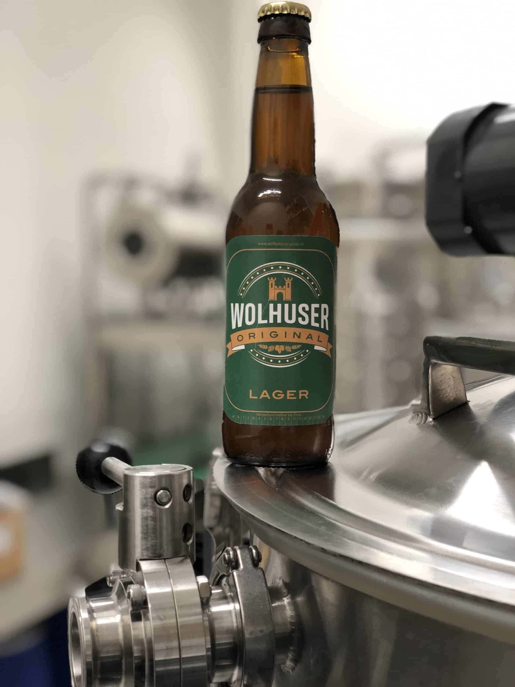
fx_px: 1032
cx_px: 258
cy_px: 344
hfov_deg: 28.0
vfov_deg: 36.8
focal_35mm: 52
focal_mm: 6
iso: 64
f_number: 2.4
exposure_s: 1/50
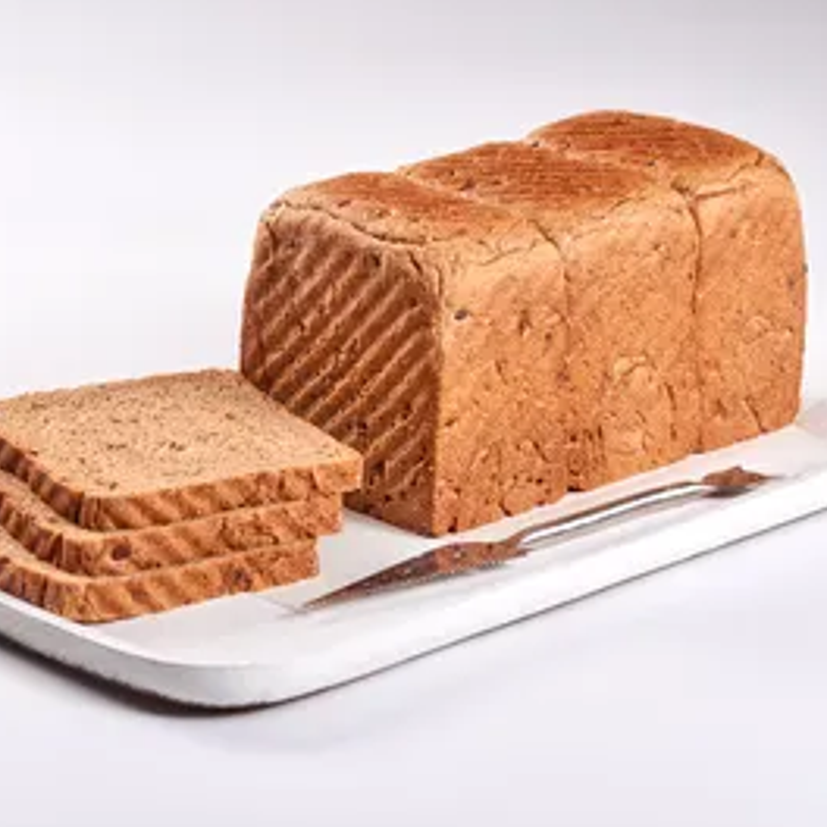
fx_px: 3649
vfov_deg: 12.9
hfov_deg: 12.9
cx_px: 332
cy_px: 415
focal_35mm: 135
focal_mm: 105
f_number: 13
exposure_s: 1/160
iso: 160
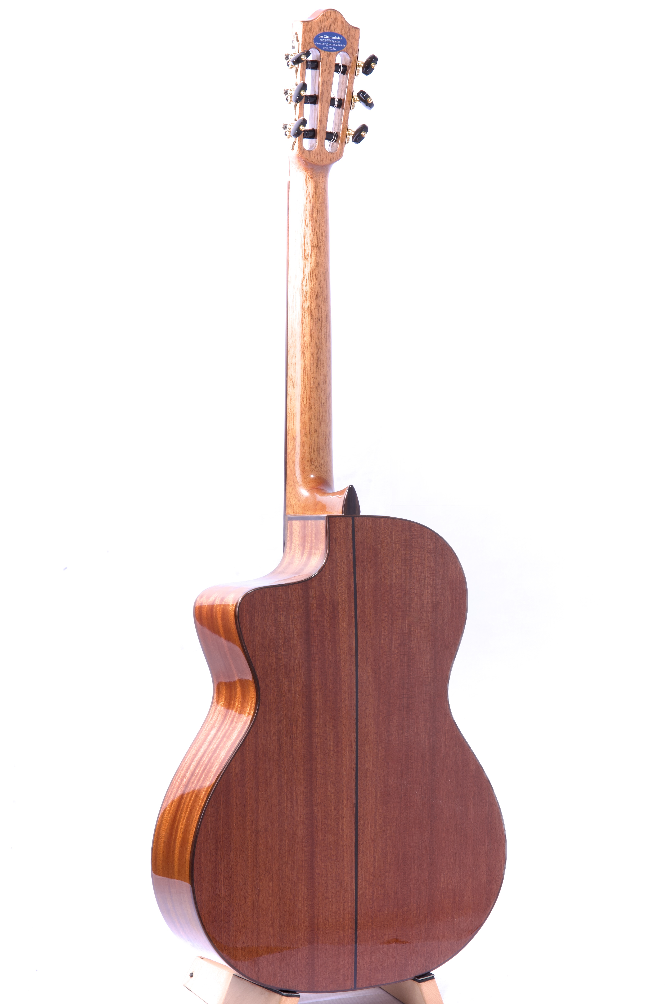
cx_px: 334
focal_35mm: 72
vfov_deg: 28.1
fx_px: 2007
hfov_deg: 18.9
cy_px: 502
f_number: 22
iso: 100
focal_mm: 72
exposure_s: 1/50
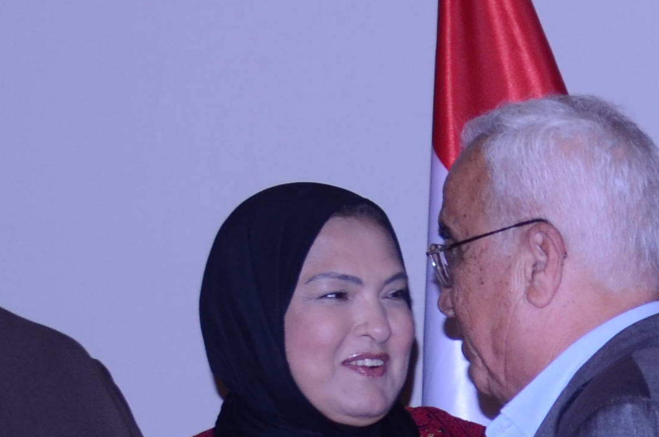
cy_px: 602
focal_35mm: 163
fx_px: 2978
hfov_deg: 11.4
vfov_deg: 8.3
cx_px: 1296
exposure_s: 1/160
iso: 320
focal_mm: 24
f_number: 4.5
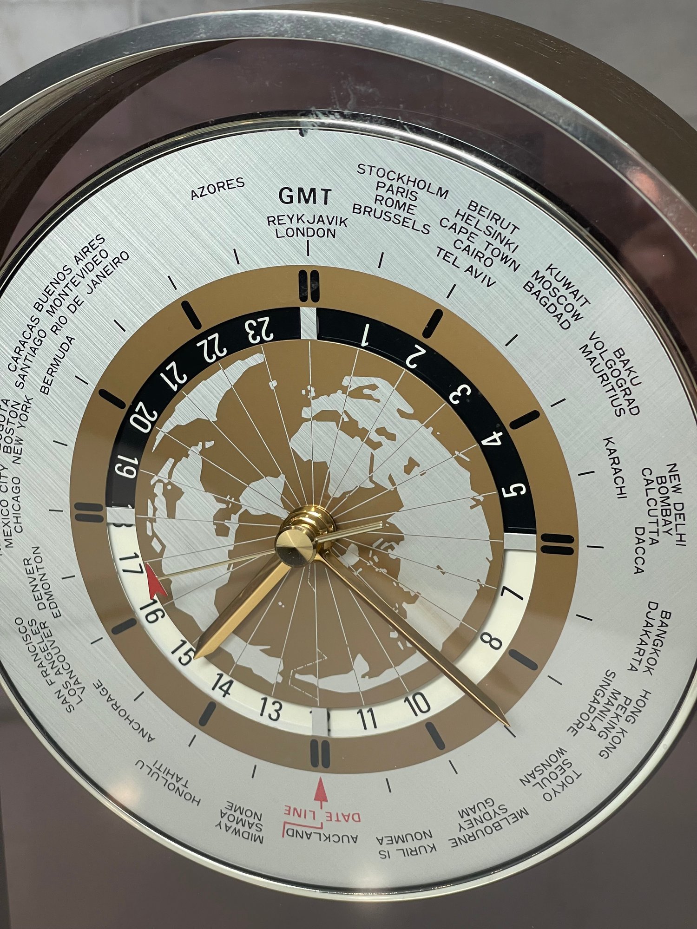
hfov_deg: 22.9
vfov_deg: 30.3
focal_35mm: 64
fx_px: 1718
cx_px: 348
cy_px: 464
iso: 80
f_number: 2.2
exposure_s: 1/120
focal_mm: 7.5
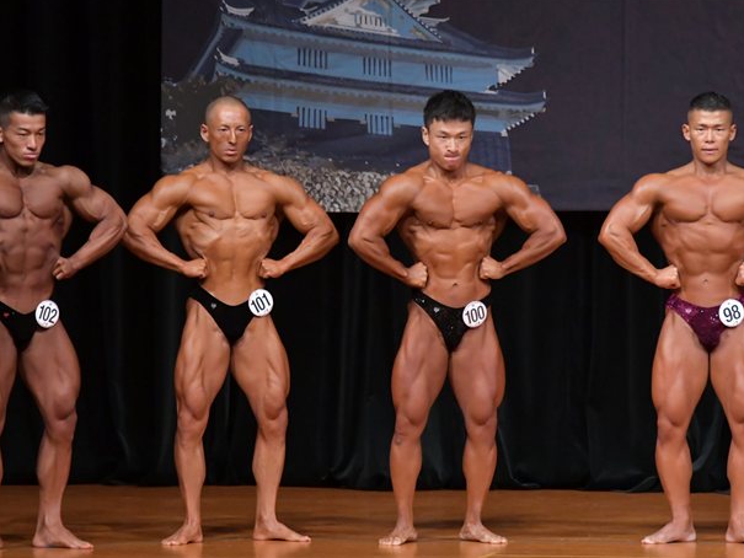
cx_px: 339
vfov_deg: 4.7
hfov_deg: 6.3
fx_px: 6750
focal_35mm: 314
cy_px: 311
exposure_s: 1/400
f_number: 5.6
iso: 5000
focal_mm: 170
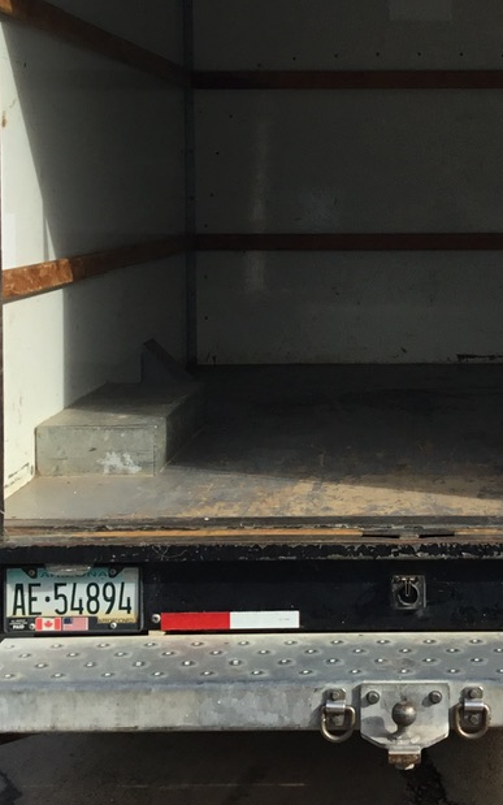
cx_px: 447
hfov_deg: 18.8
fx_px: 1491
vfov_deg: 29.9
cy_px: 248
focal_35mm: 68
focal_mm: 3.3
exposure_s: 1/497
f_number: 2.4
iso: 25
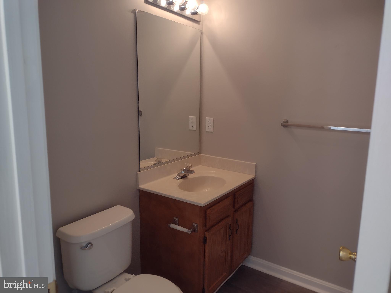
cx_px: 196
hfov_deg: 65.3
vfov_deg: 51.4
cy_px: 146
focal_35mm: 27
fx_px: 305
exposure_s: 1/60
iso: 105
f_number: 1.7
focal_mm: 4.71
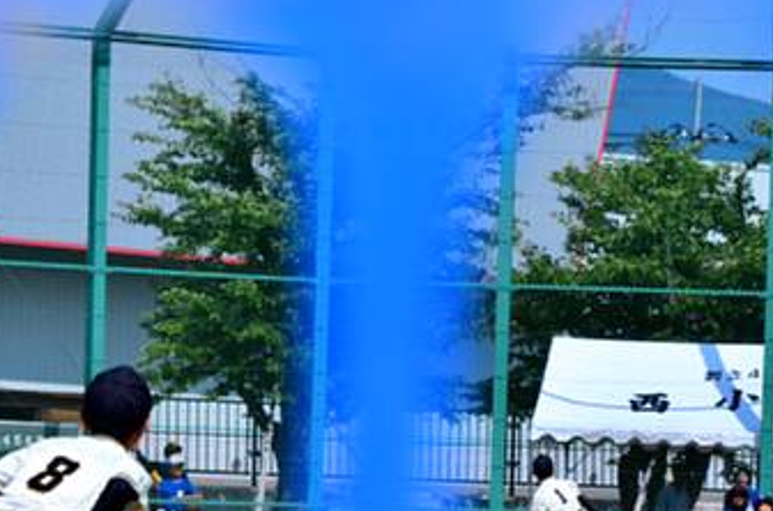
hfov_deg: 6.3
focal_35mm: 329
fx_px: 7044
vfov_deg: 4.1
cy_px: 525
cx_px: 594
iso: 400
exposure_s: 1/1250
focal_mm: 92
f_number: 10
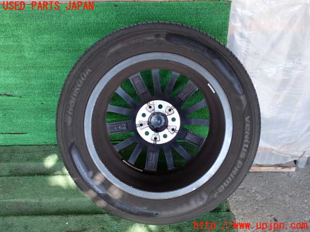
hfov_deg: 45.8
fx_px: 367
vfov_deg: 35.1
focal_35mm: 41
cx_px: 155
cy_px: 116
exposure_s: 1/125
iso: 200
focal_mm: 7.31
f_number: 2.8
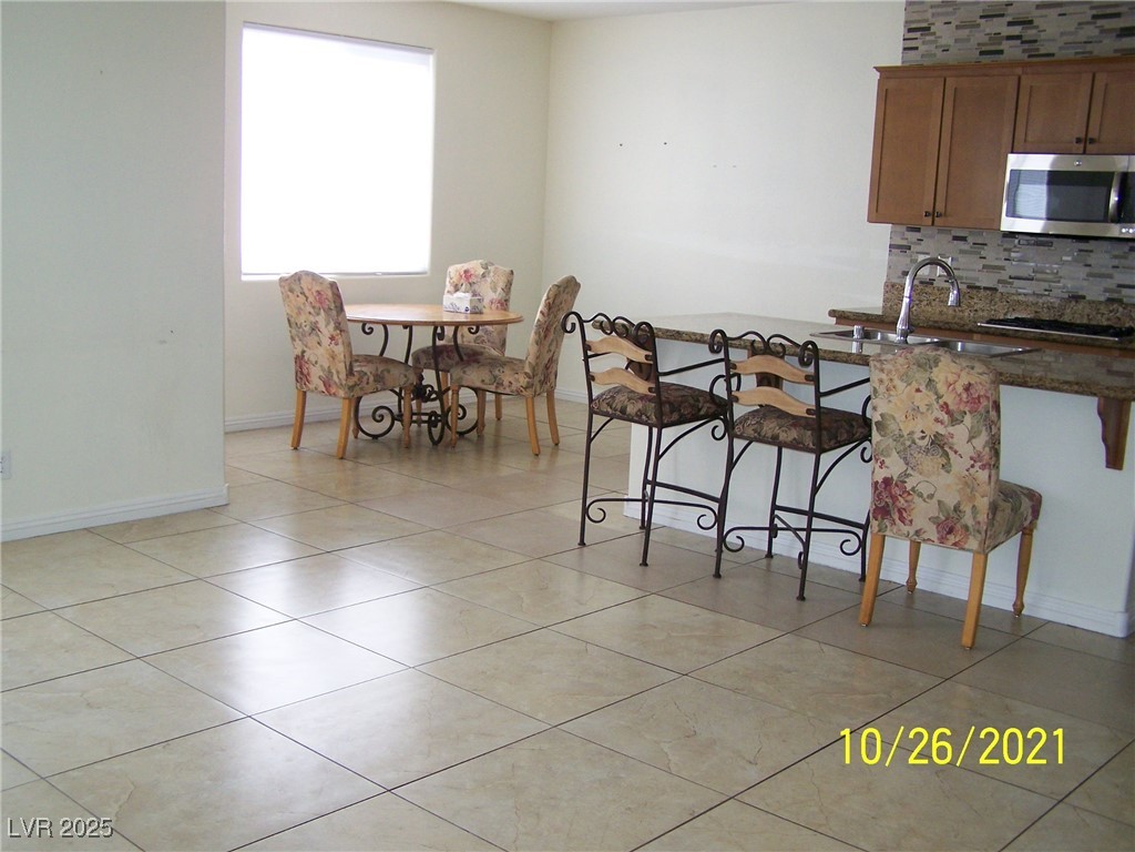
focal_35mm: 38
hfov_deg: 49.0
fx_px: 1246
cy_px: 426
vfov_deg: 37.7
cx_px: 568
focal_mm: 6.3
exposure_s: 1/100
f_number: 2.8
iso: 160
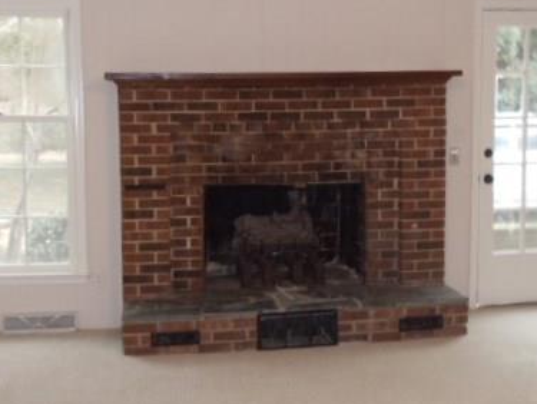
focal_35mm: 75
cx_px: 262
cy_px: 206
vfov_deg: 19.7
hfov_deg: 26.0
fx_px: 1165
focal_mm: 6
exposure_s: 1/30
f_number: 3.5
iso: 400
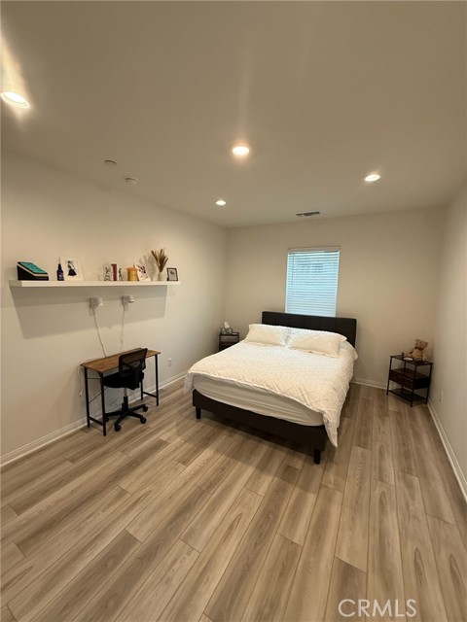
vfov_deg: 102.1
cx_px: 234
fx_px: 252
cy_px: 311
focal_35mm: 14
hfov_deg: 85.7
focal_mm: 2.22
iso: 200
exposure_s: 1/120
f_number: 2.2
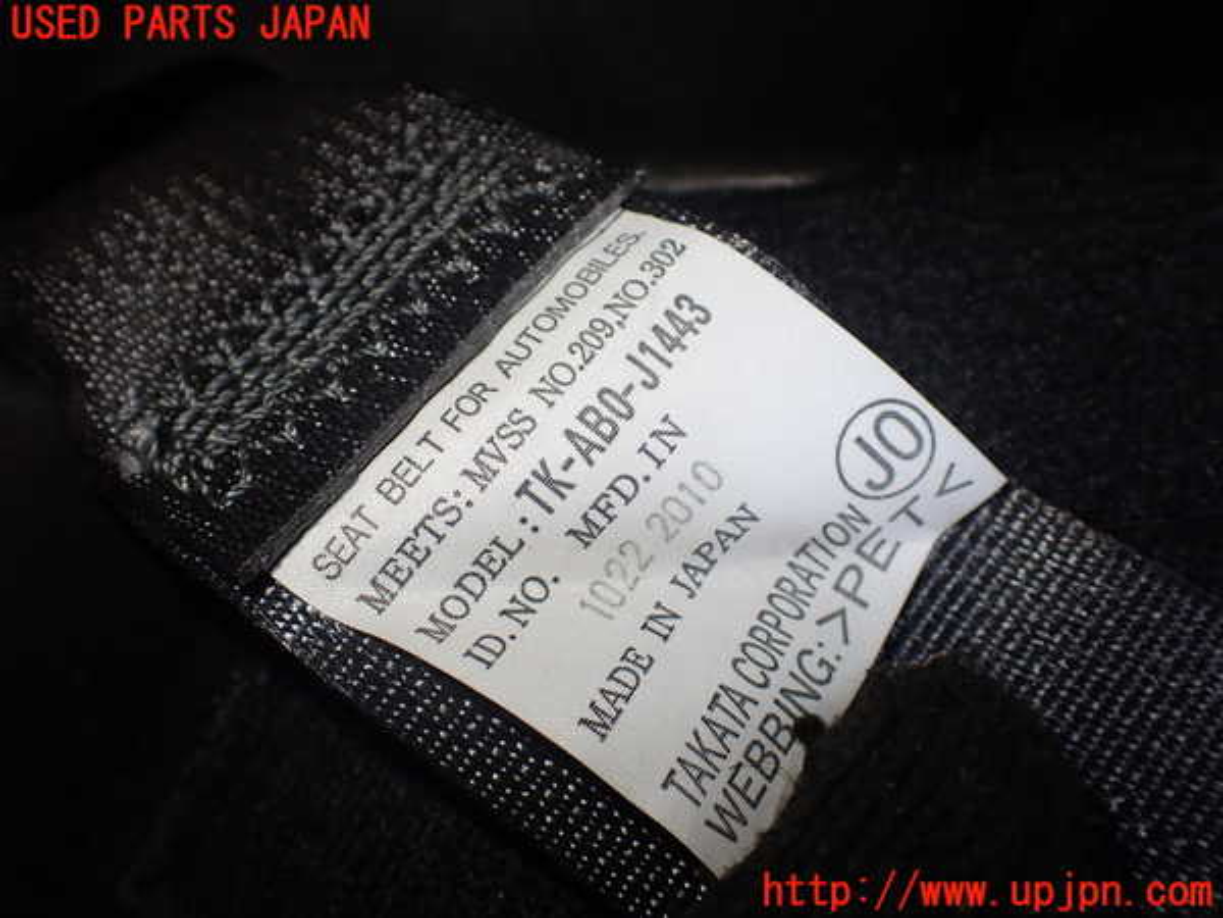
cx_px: 612
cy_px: 459
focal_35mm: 30
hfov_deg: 60.0
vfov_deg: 46.8
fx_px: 1060
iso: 200
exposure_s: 1/125
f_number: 2.3
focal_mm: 5.4
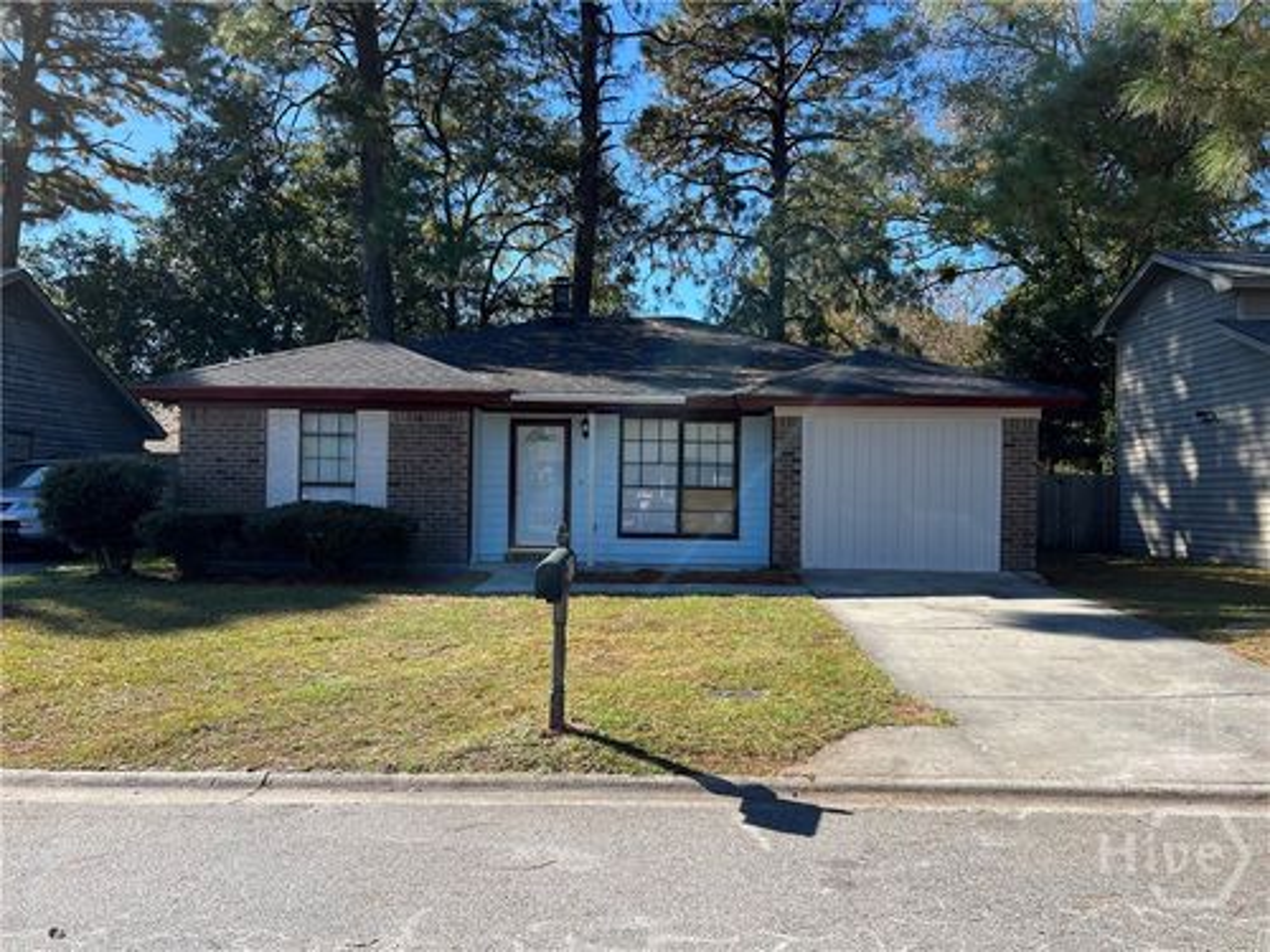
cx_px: 635
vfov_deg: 53.1
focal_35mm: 26
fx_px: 954
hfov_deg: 67.3
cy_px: 476
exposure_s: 1/1724
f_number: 1.5
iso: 50
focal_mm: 5.7
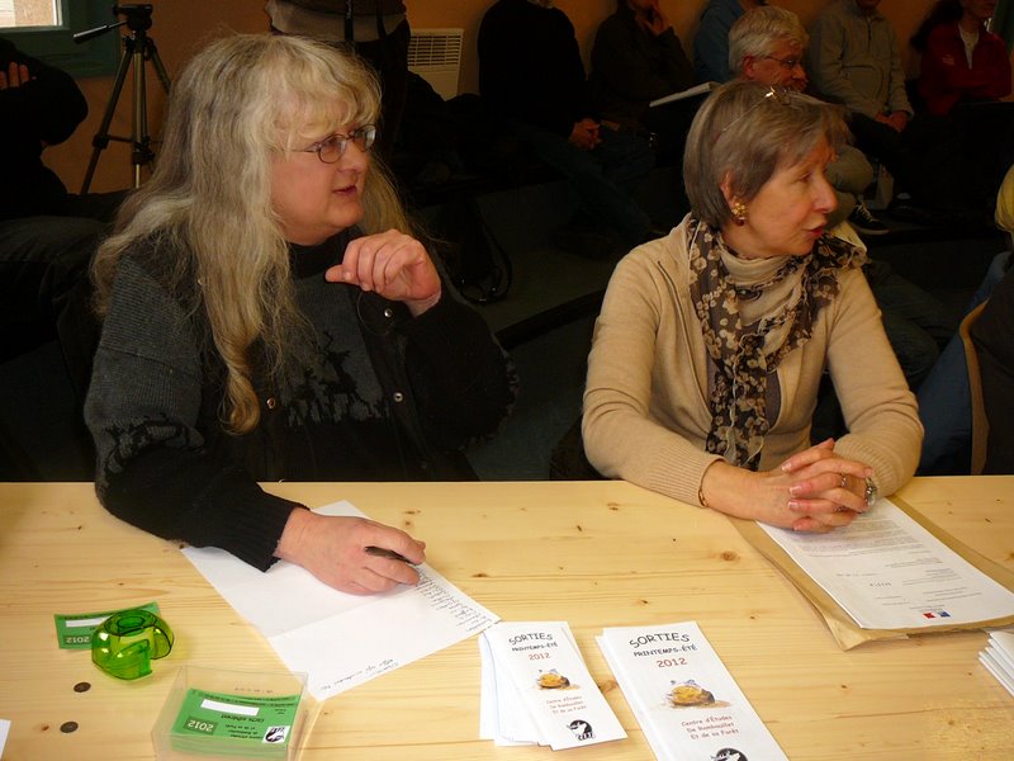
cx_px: 507
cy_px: 380
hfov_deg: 52.6
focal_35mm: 35
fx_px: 1025
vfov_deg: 40.7
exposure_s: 1/30
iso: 100
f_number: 2.8
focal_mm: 5.2
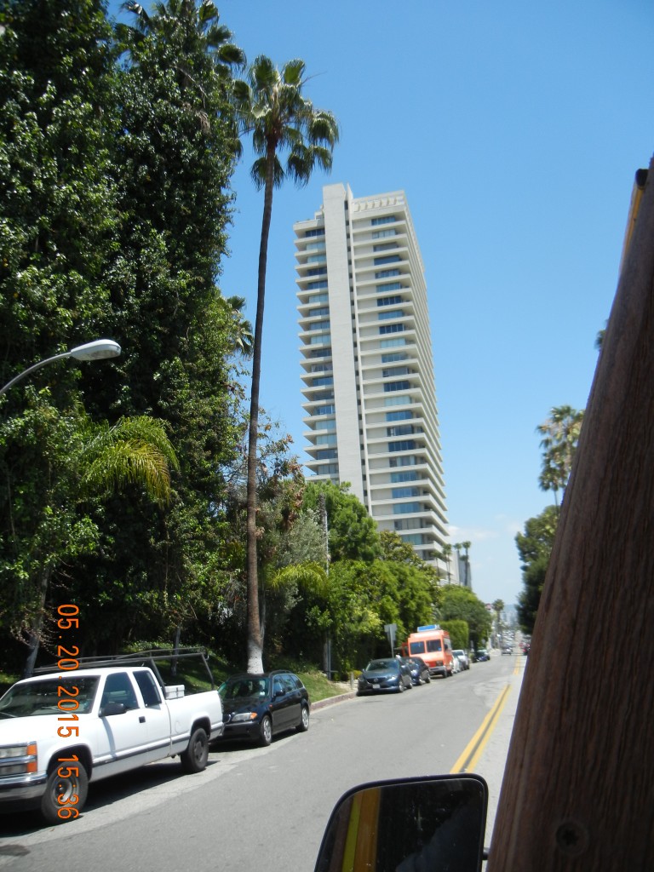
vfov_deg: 60.0
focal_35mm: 30
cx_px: 327
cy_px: 436
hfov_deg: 46.8
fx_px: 756
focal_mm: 5.4
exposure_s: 1/297
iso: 160
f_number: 7
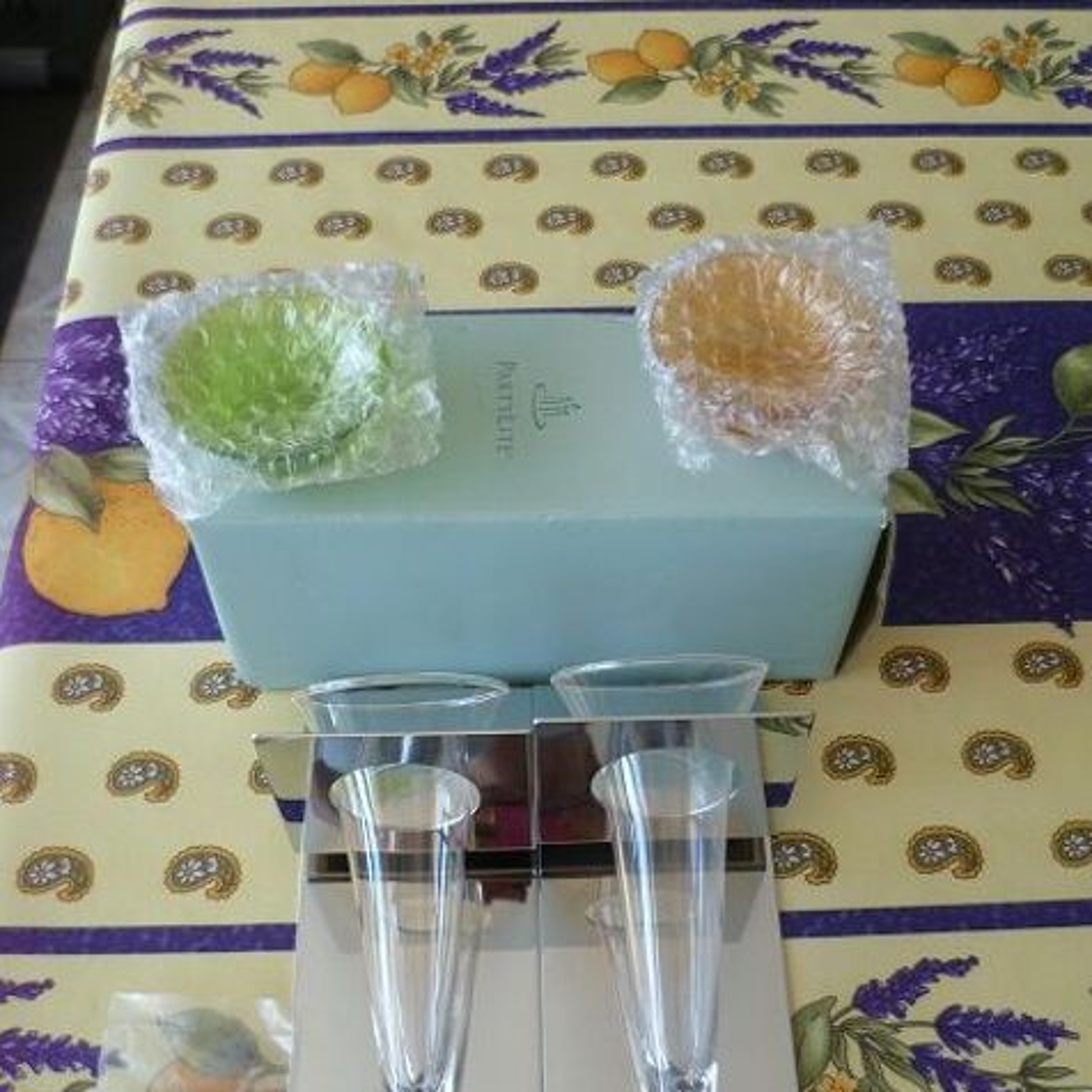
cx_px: 548
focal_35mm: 38
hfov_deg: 43.9
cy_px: 661
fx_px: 1356
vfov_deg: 43.6
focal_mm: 5.7
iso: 80
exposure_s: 1/30
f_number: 3
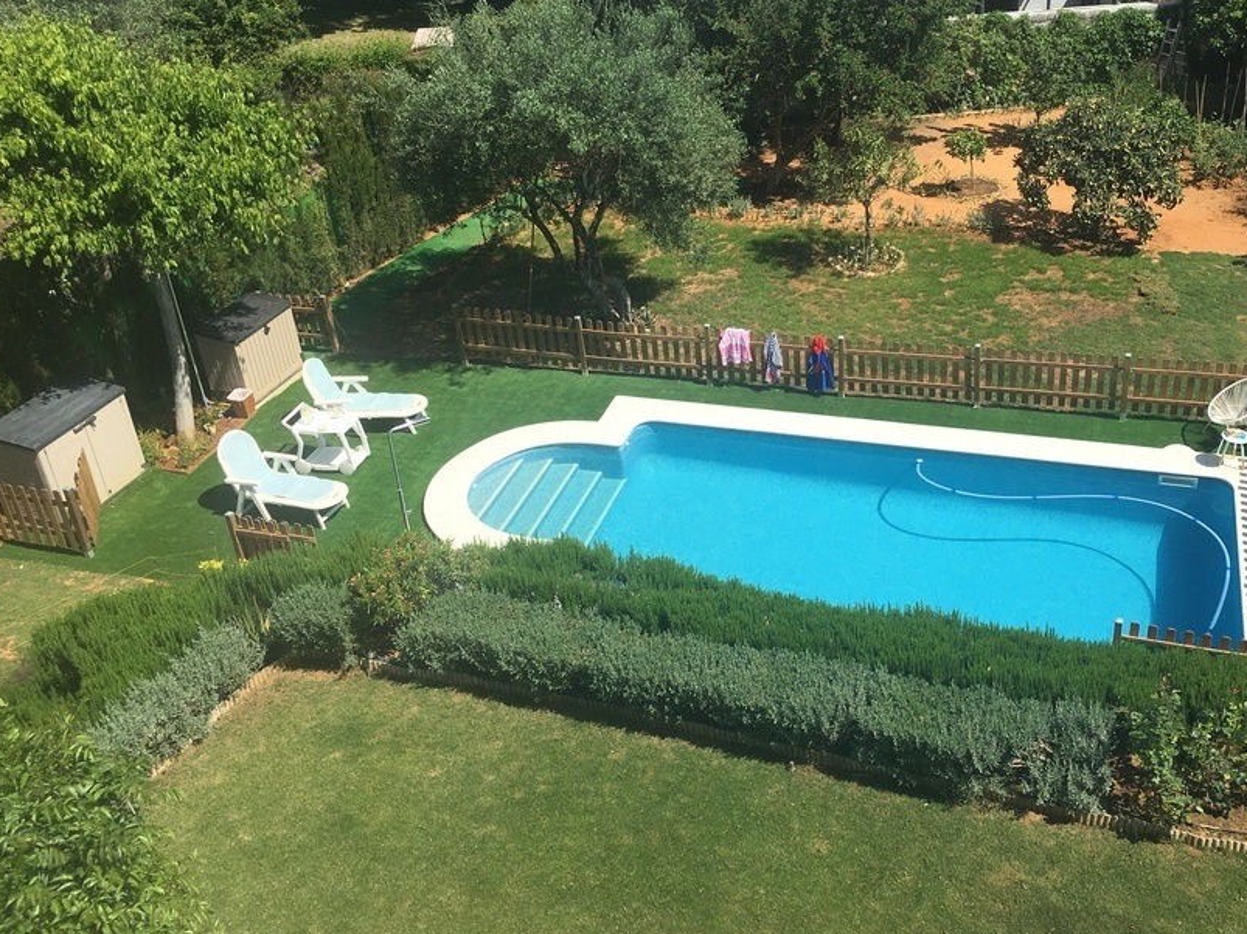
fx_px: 1333
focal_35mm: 37
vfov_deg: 38.6
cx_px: 780
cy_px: 397
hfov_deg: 49.7
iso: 25
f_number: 2.2
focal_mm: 4.15
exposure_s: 1/1789
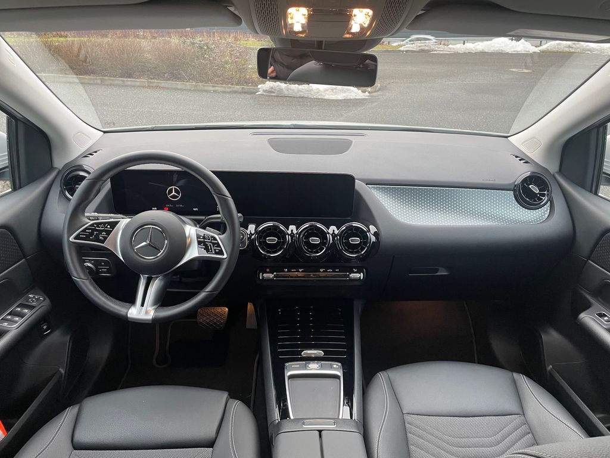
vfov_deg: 53.1
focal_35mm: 26
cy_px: 229
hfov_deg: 67.3
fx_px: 458
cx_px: 305
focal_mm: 4.2
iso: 125
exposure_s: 1/61
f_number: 1.6
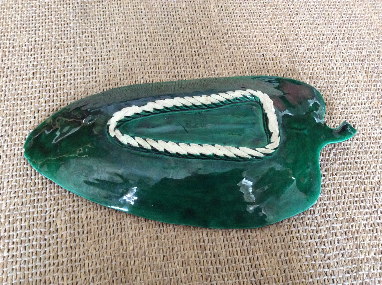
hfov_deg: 56.9
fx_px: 353
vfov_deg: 44.1
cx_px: 191
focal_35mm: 32
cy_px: 142
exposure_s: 1/20
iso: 250
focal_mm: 3.3
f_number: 2.4
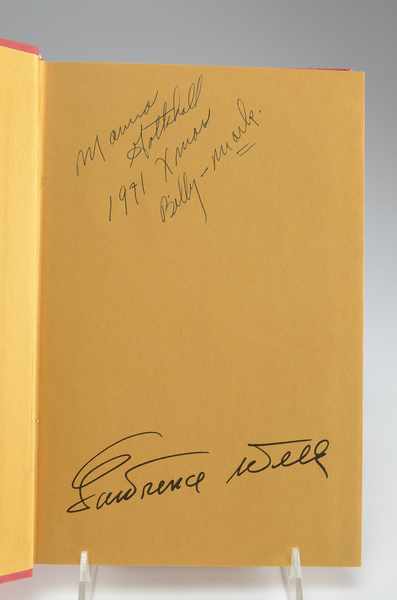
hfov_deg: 30.7
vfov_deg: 45.0
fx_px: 723
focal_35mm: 44
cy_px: 300
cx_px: 198
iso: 100
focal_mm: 29
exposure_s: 1/80
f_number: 9
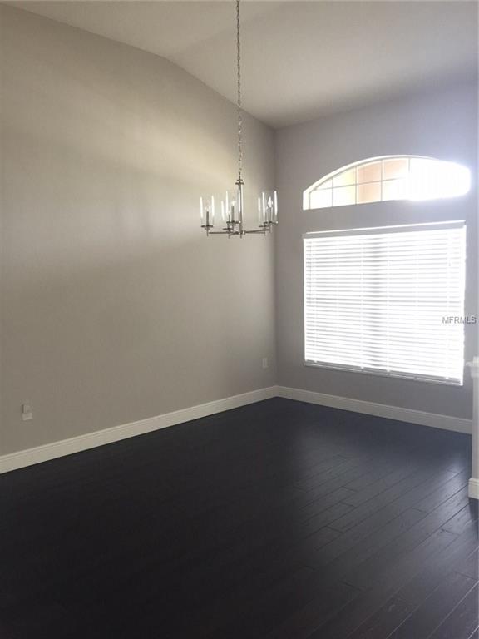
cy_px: 320
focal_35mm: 29
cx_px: 240
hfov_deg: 48.2
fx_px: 535
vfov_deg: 61.7
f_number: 2.2
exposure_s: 1/15
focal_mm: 4.15
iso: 100
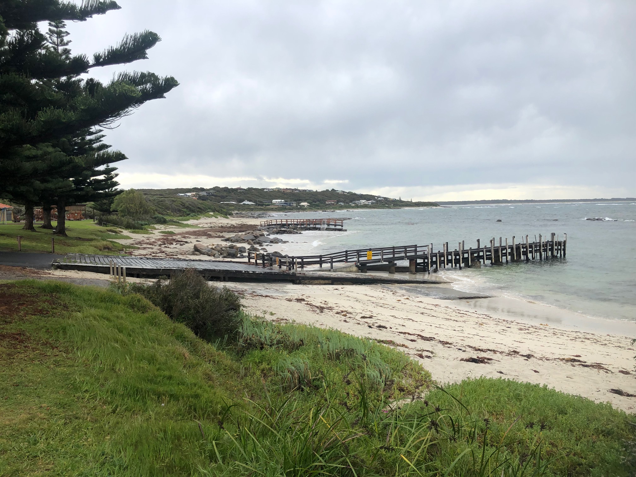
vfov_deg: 49.7
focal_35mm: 28
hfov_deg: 63.4
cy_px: 238
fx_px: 514
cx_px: 318
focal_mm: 3.99
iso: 20
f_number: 1.8
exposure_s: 1/552
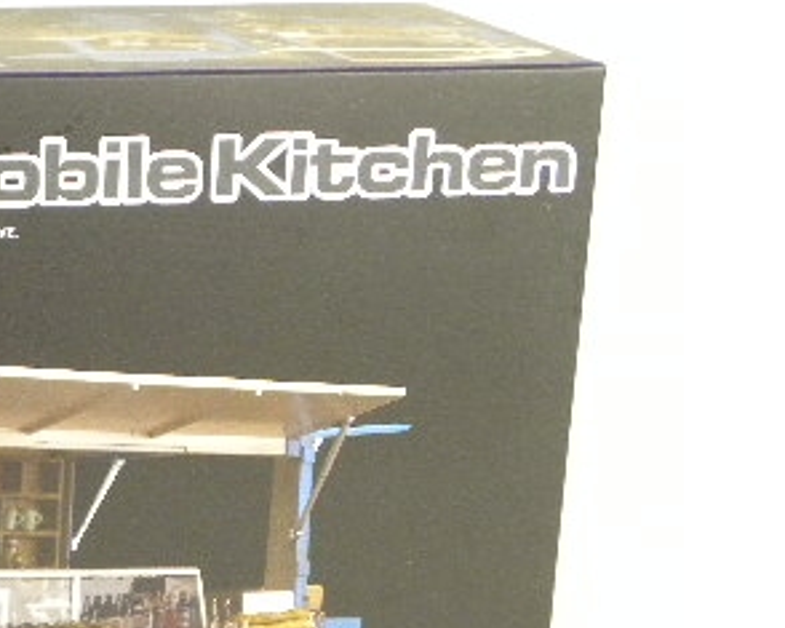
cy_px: 420
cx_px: -171
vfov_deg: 11.2
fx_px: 3205
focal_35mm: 138
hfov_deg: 13.6
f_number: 3.5
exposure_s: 1/69
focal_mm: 9.2
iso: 400
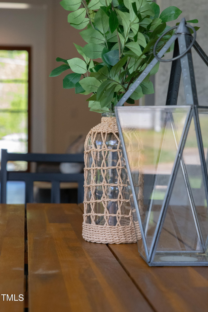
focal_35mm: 93
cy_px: 156
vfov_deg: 21.9
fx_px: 806
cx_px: 104
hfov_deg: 14.7
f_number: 5
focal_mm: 62
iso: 2500
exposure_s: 1/640
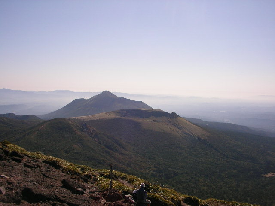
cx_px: 138
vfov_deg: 38.7
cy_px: 103
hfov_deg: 50.1
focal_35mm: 37
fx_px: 294
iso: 50
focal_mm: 5.7
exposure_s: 1/320
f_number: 6.9
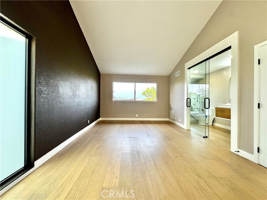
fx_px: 108
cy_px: 100
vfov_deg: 85.7
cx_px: 134
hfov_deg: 102.1
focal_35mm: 14
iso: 100
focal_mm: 2.22
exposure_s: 1/120
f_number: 2.2
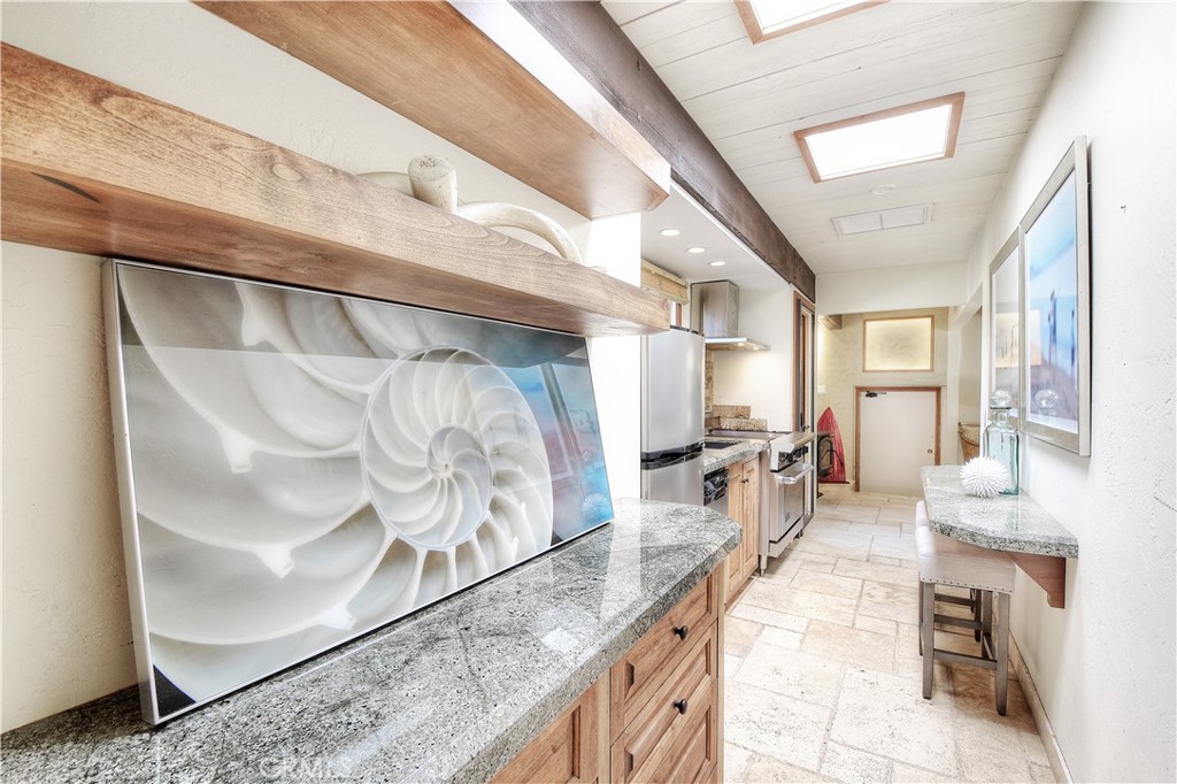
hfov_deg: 100.4
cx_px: 588
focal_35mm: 15
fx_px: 490
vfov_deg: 77.3
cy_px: 392
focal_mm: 10
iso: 100
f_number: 8
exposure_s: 1/3.33
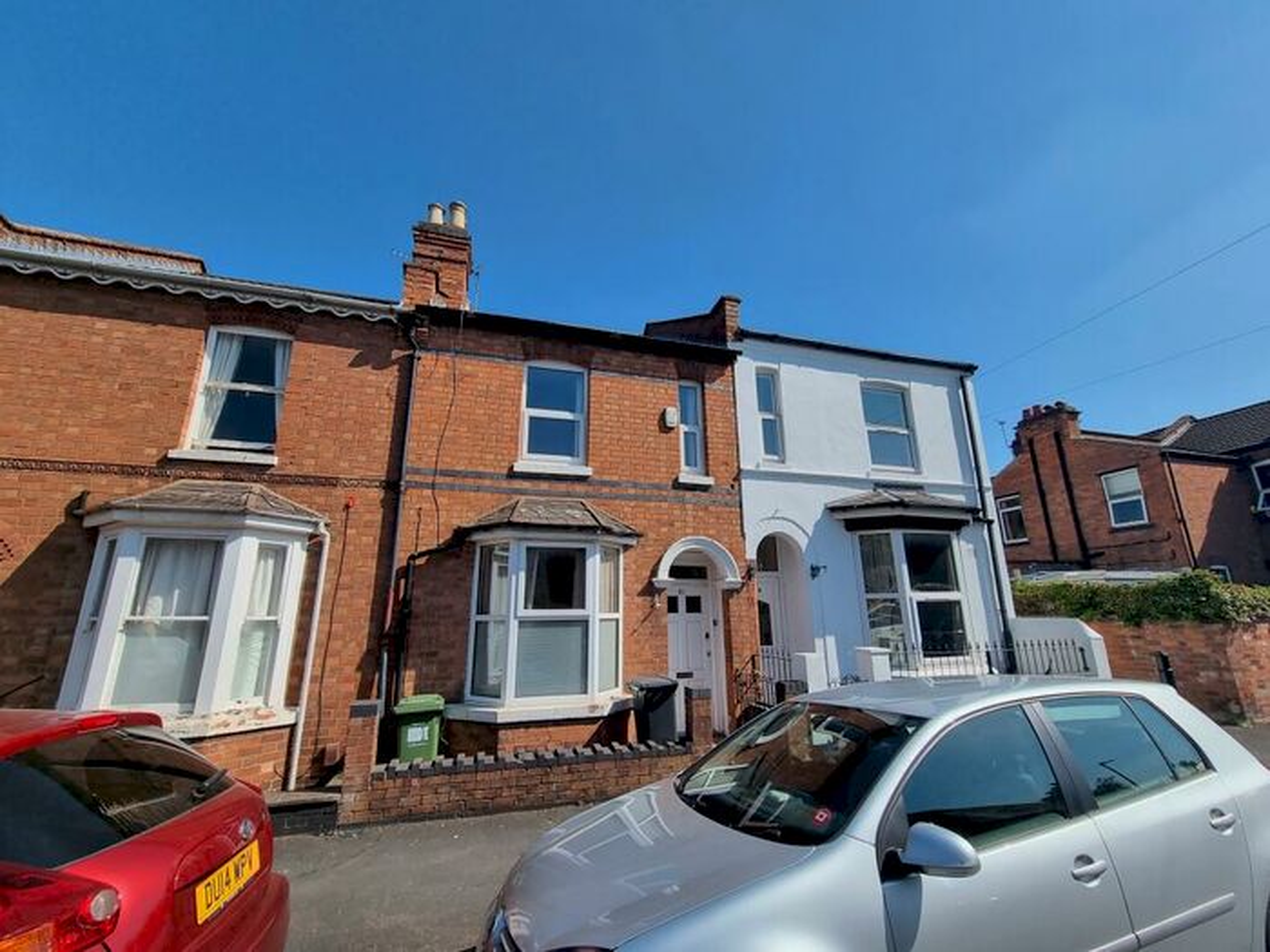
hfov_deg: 106.2
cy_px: 476
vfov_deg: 89.9
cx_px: 635
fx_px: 477
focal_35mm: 13
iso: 50
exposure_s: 1/1944
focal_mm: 2.2
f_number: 2.2
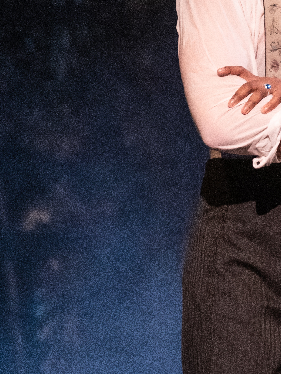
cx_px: 321
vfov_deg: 4.4
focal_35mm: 450
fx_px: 4872
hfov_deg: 3.3
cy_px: 69
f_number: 3.2
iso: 6400
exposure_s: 1/200
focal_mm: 158
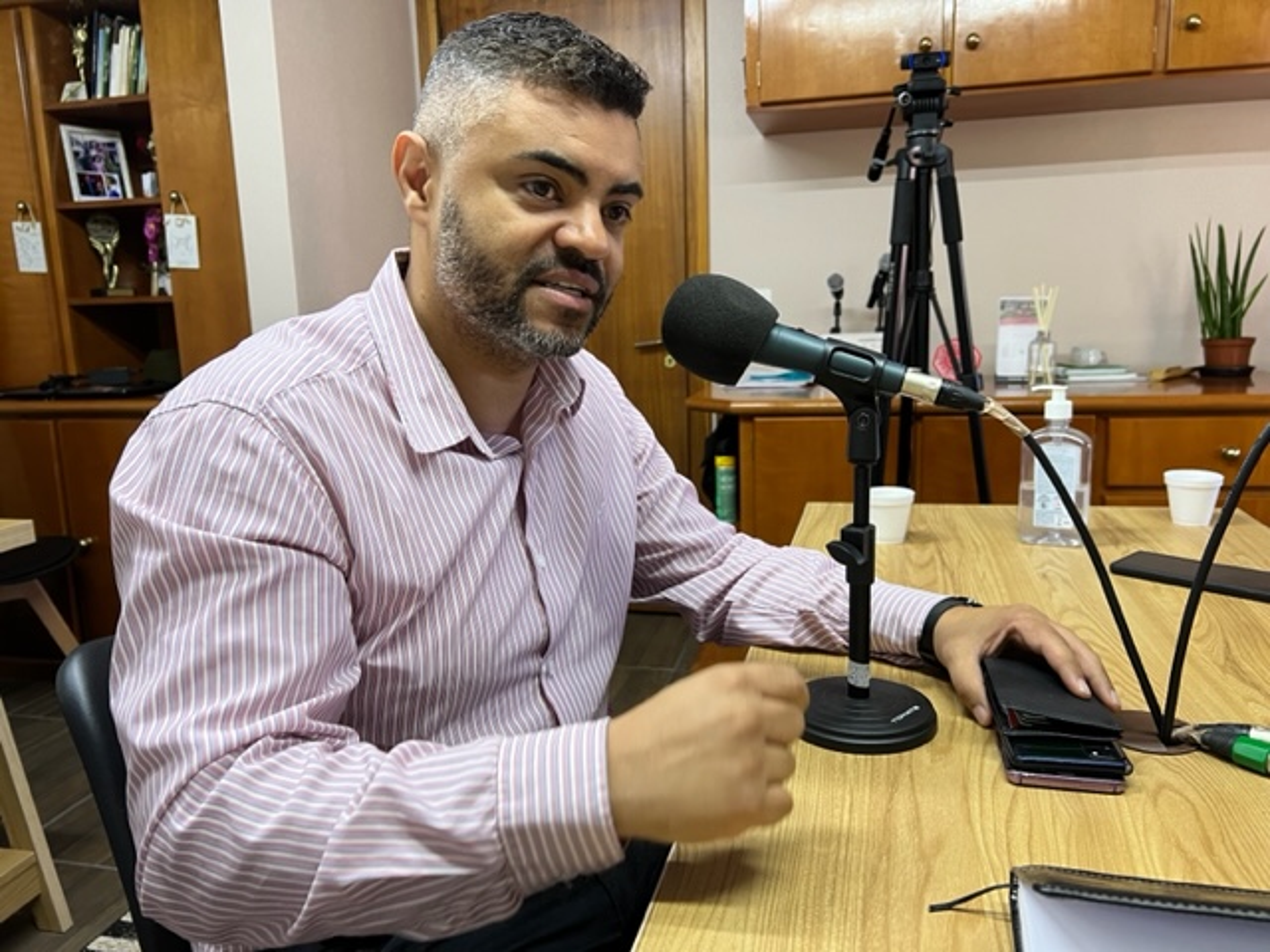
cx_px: 635
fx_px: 954
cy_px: 476
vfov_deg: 53.1
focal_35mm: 26
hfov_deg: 67.3
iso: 125
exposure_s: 1/60
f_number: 1.5
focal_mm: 5.7
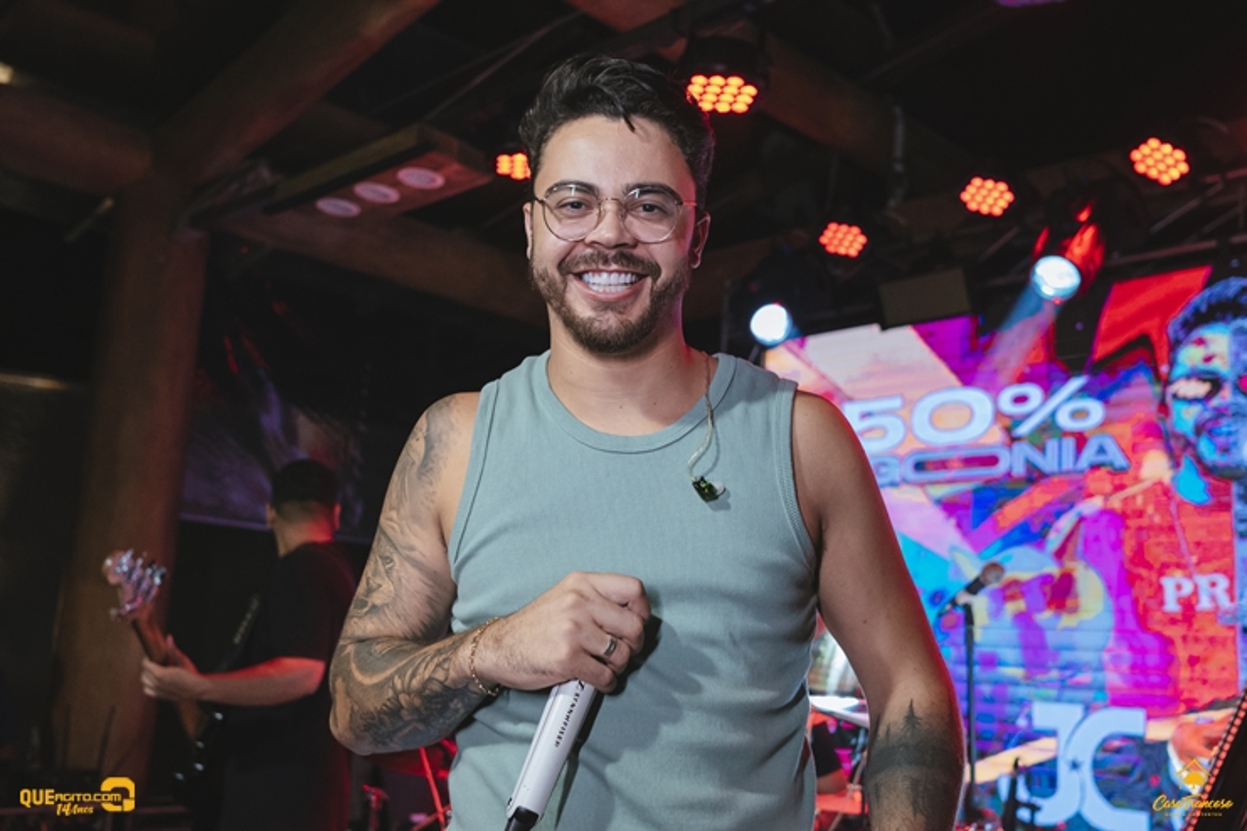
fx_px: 1247
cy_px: 416
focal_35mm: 36
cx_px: 624
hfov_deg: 53.1
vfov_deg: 36.9
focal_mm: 24
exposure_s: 1/500
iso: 2500
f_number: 2.5
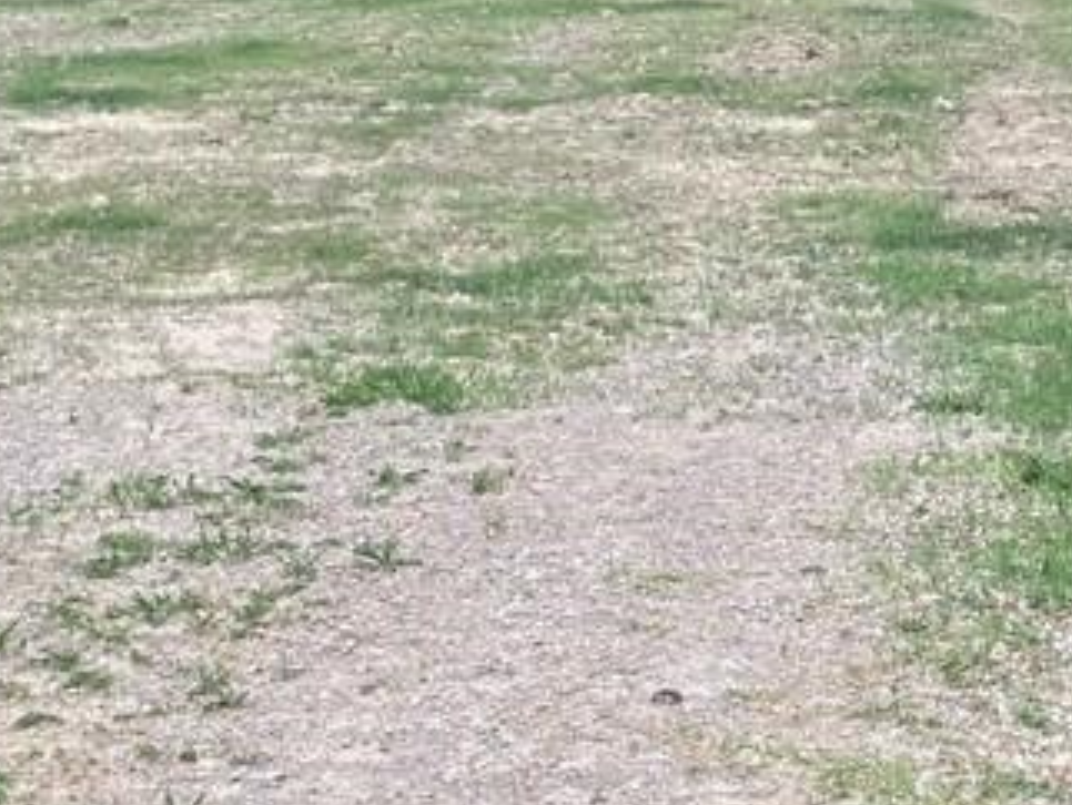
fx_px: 2758
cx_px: 912
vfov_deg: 16.4
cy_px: 67
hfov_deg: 21.6
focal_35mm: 89
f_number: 1.8
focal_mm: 3.99
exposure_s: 1/289
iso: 20
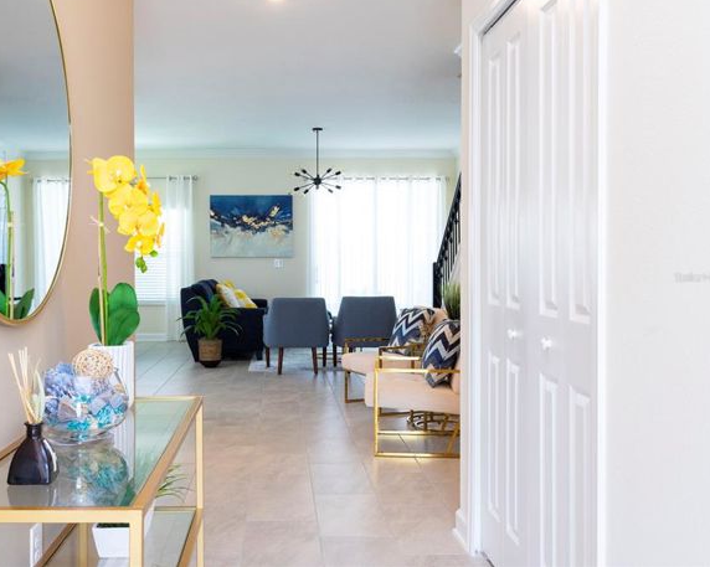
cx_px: 286
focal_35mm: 37
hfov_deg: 48.8
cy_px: 277
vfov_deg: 40.1
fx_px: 777
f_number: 11
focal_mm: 32
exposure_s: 1/20
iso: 1250
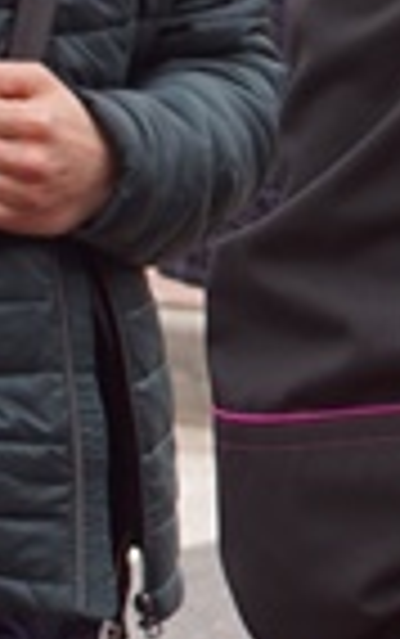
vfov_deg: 3.9
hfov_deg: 2.4
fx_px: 9347
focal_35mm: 537
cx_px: 1128
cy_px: 124
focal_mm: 50
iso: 100
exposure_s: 1/160
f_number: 5
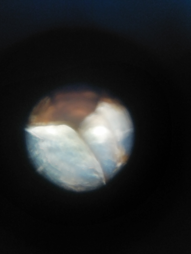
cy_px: 127
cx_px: 96
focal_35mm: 20
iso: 267
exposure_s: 1/25
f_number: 2.2
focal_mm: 3.46
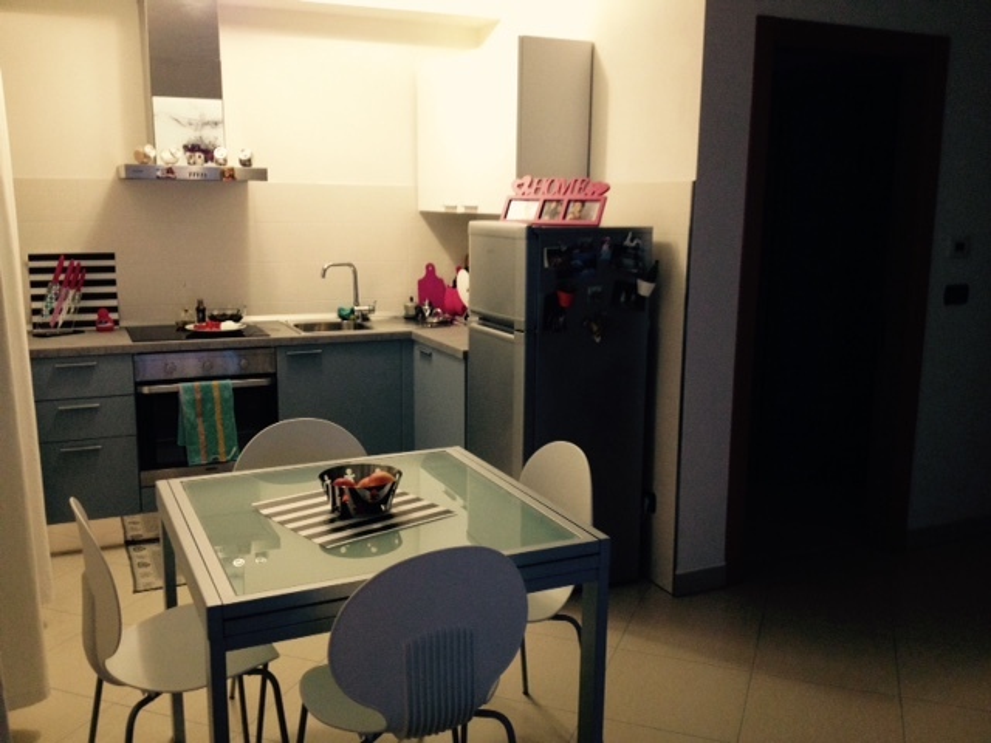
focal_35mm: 35
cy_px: 372
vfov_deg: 40.7
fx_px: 1002
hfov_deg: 52.6
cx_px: 496
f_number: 2.4
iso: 200
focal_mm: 4.28
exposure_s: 1/20
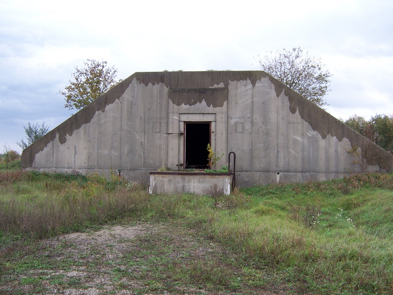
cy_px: 148
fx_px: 375
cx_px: 196
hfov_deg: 55.4
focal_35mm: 33
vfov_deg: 42.9
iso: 80
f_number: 3.4
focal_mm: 5.5
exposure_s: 1/180
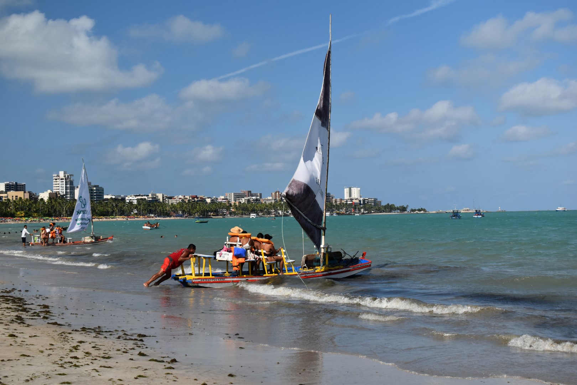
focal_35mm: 51
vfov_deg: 26.5
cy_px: 192
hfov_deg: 38.9
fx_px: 817
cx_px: 288
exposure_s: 1/1600
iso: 400
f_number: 6.3
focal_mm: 34
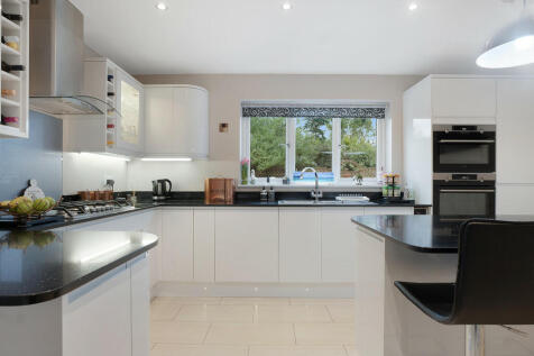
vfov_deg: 64.0
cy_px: 178
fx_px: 285
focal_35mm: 19
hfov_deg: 86.3
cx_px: 267
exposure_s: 1/4
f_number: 7.1
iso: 100
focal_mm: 12.8
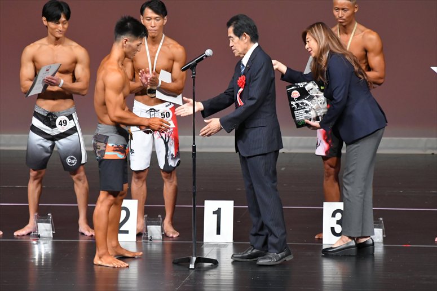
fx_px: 3822
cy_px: 146
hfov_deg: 6.5
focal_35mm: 315
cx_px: 218
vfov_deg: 4.4
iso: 4000
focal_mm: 210
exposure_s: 1/400
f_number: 5.6
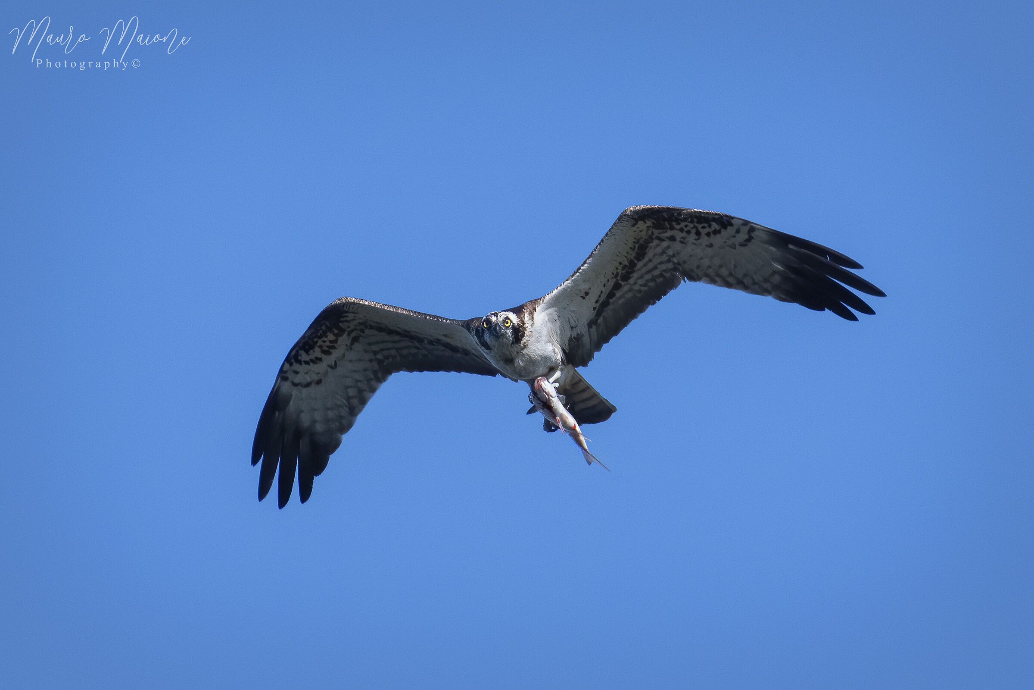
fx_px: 21540
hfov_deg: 2.7
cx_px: 517
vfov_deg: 1.8
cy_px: 345
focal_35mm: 750
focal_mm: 500
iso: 1800
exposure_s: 1/5000
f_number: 7.1
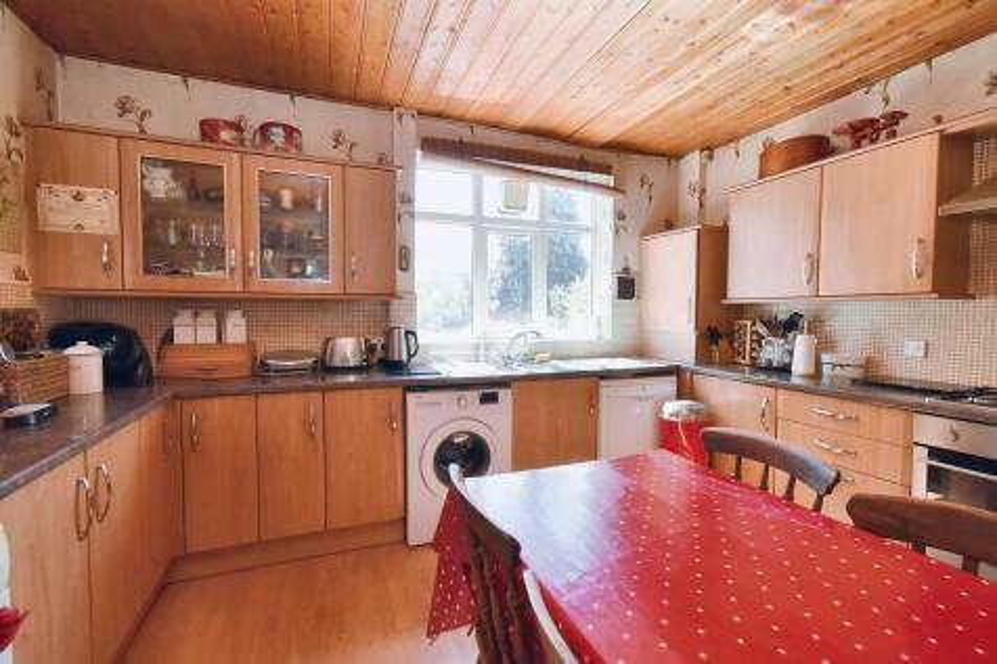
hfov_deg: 100.4
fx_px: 415
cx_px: 498
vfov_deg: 77.3
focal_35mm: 15
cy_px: 332
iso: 800
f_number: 7.1
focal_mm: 10
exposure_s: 1/160
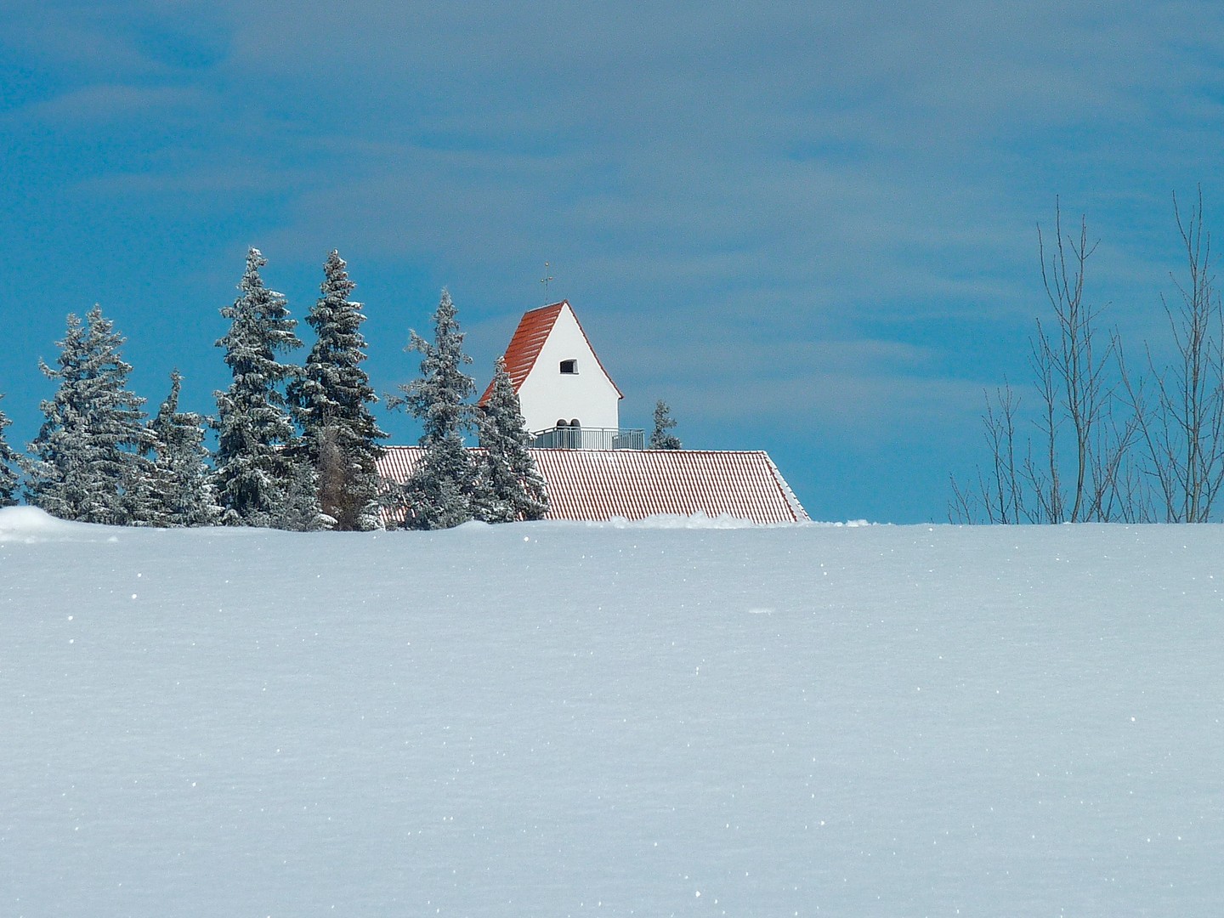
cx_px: 612
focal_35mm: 263
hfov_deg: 7.5
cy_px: 459
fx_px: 9300
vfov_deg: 5.7
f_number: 6.3
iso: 80
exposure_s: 1/1000
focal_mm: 29.9
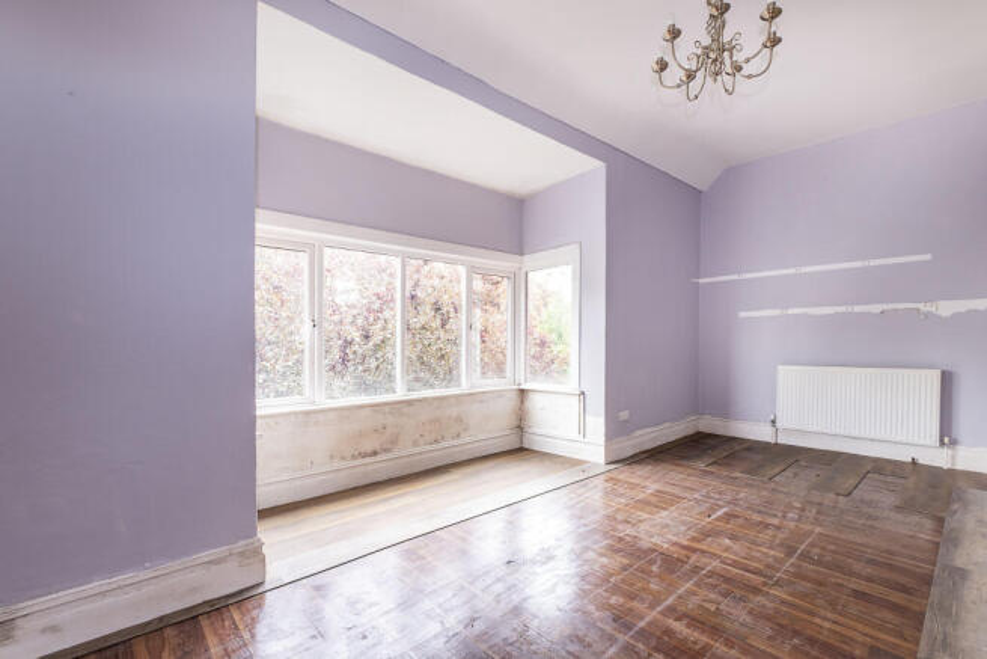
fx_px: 411
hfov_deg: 100.4
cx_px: 494
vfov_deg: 77.4
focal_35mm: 15
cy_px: 330
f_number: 8
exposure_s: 1/5
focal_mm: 10
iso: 250
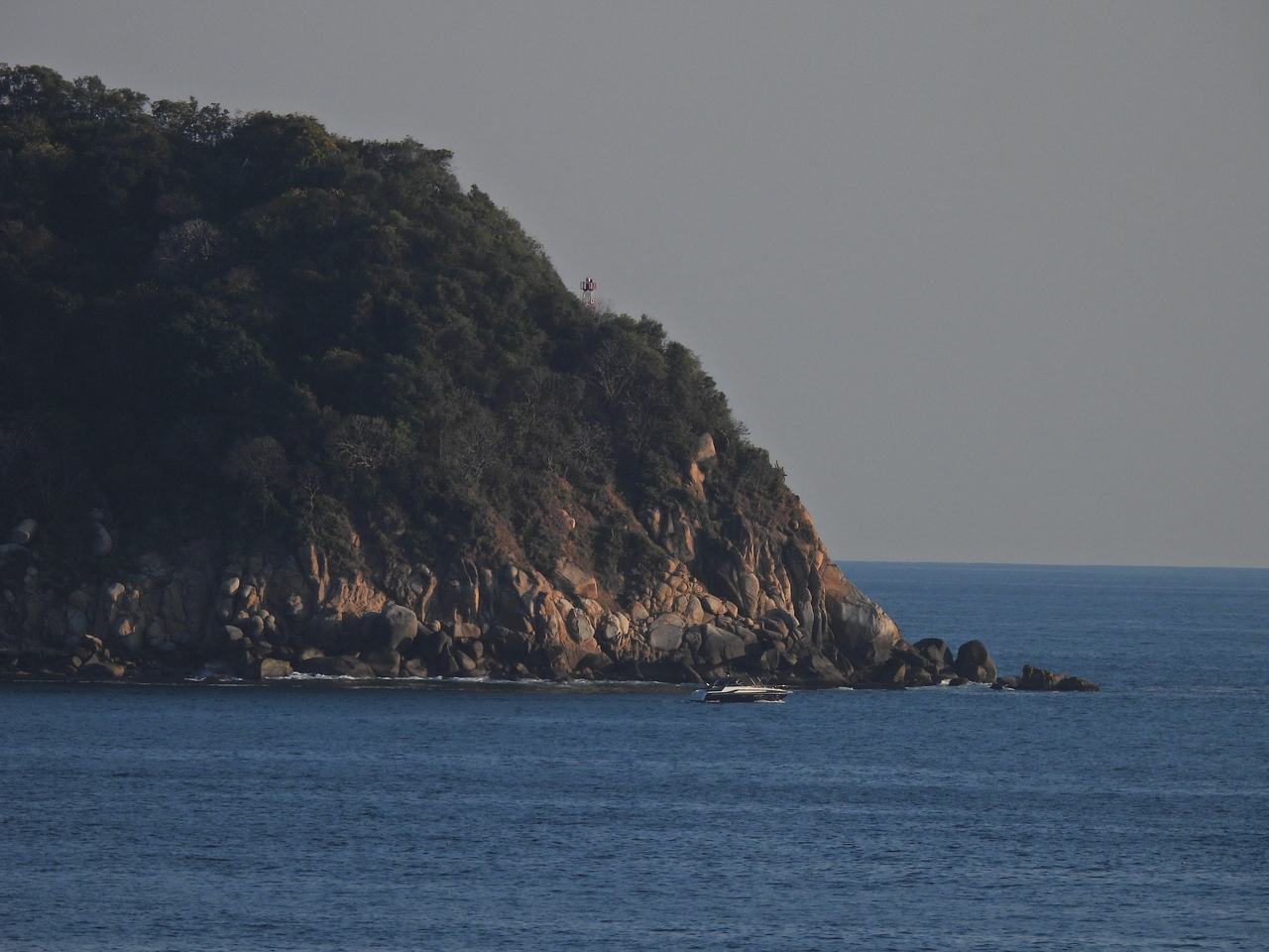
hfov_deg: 3.3
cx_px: 634
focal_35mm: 600
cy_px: 476
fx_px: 21996
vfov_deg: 2.5
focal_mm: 107
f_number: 5
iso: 100
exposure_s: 1/1250
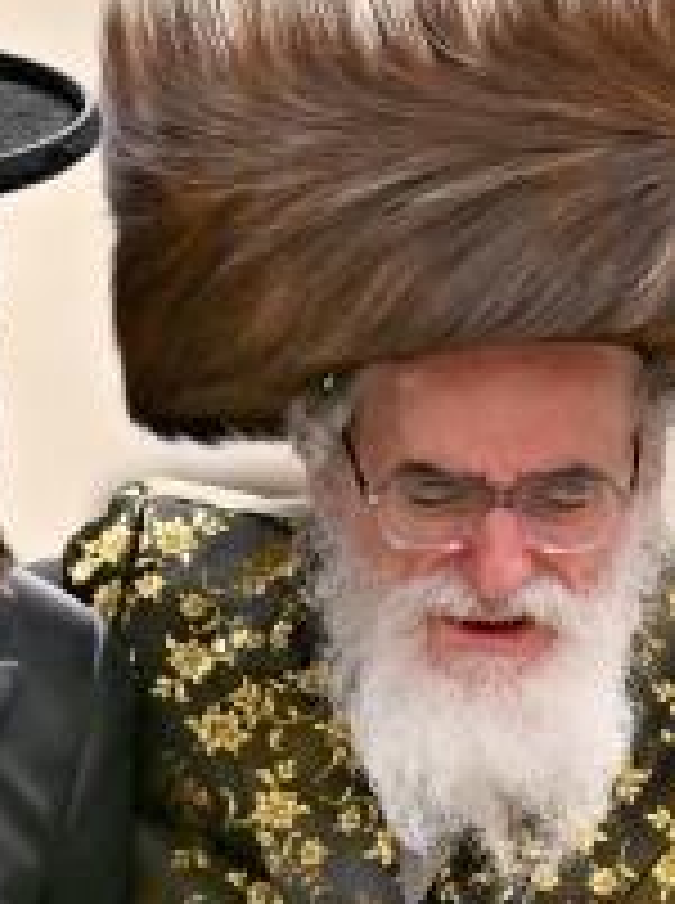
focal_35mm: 481
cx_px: 187
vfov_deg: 4.1
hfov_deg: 3.1
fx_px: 12546
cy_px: 1597
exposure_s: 1/200
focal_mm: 98
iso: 400
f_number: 2.8
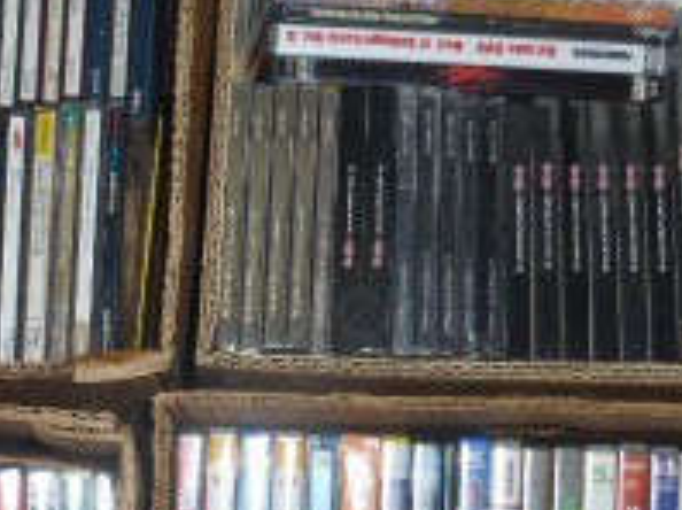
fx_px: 1594
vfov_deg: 18.0
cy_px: 424
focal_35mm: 81
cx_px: 210
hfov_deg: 24.0
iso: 100
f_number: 3.3
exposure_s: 1/60
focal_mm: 4.3
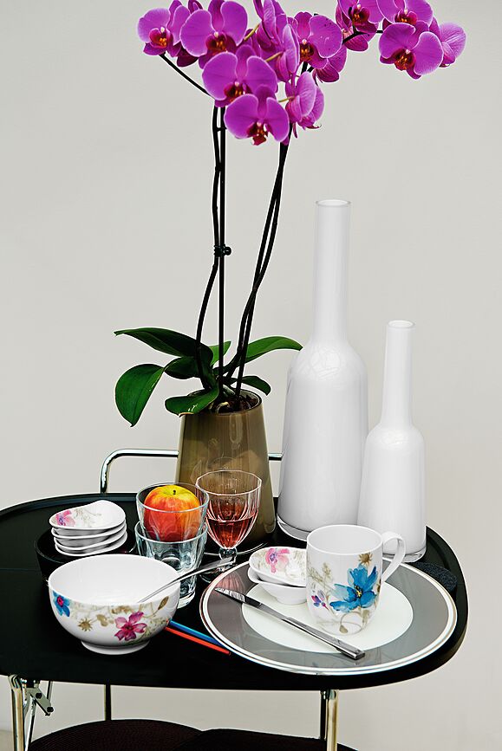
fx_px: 1253
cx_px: 251
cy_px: 376
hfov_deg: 22.6
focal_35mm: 60
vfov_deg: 33.4
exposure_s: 1/1600
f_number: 5.6
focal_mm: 60
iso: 400
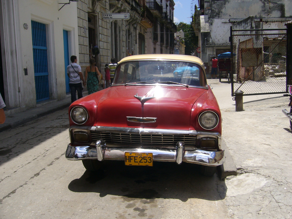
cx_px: 146
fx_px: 295
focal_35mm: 35
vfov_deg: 40.7
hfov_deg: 52.6
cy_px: 110
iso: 80
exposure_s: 1/400
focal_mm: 5.8
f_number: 5.6
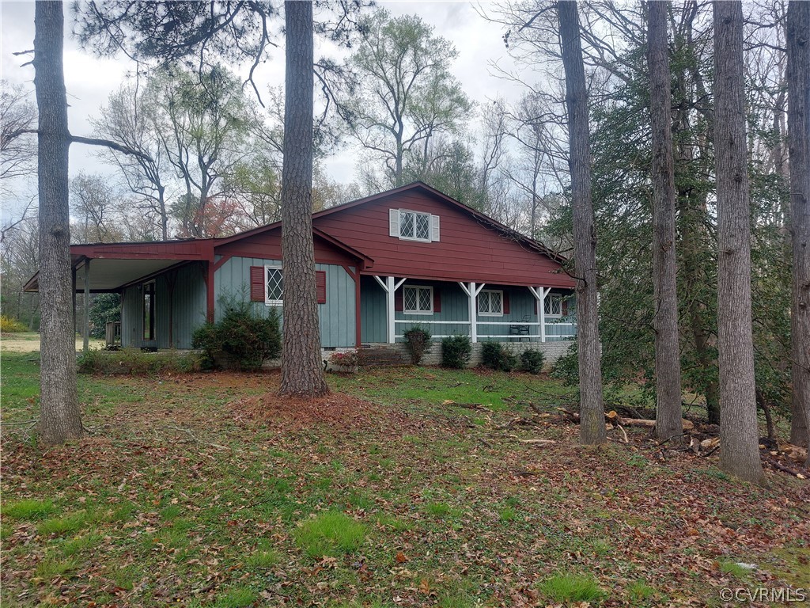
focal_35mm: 24
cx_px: 405
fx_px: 562
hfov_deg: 71.6
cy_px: 304
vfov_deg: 56.8
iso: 25
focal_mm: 5.23
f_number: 1.8
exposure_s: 1/150
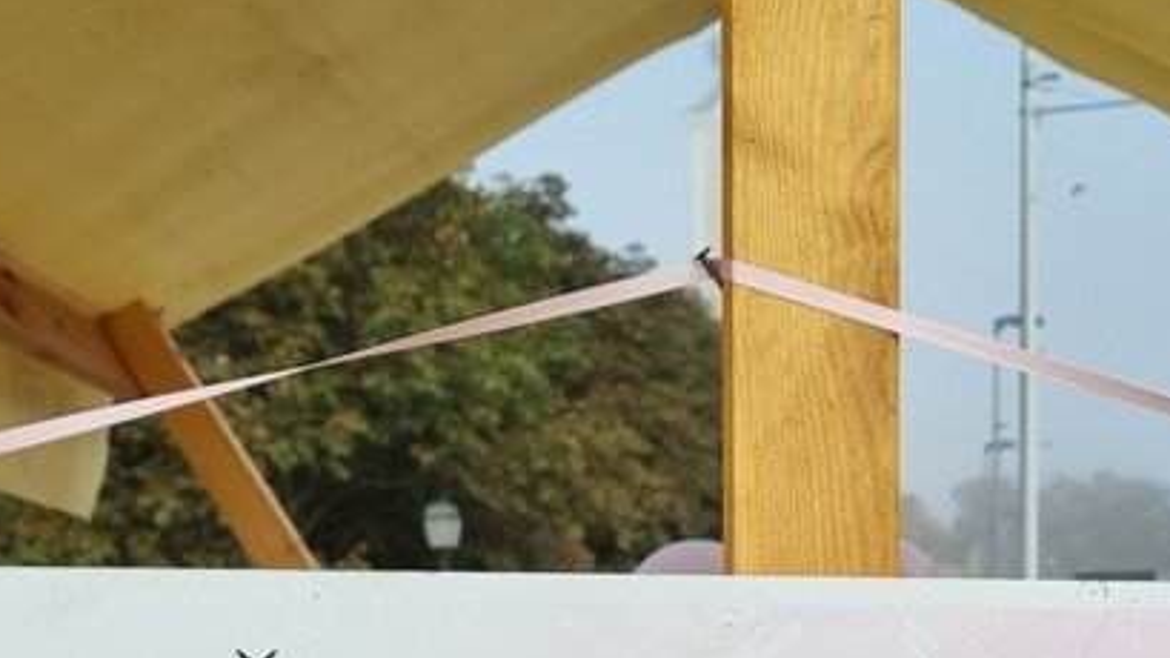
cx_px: 641
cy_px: 947
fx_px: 2203
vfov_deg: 15.8
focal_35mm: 71
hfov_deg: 29.7
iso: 50
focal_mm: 5.4
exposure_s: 1/1708
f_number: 1.8
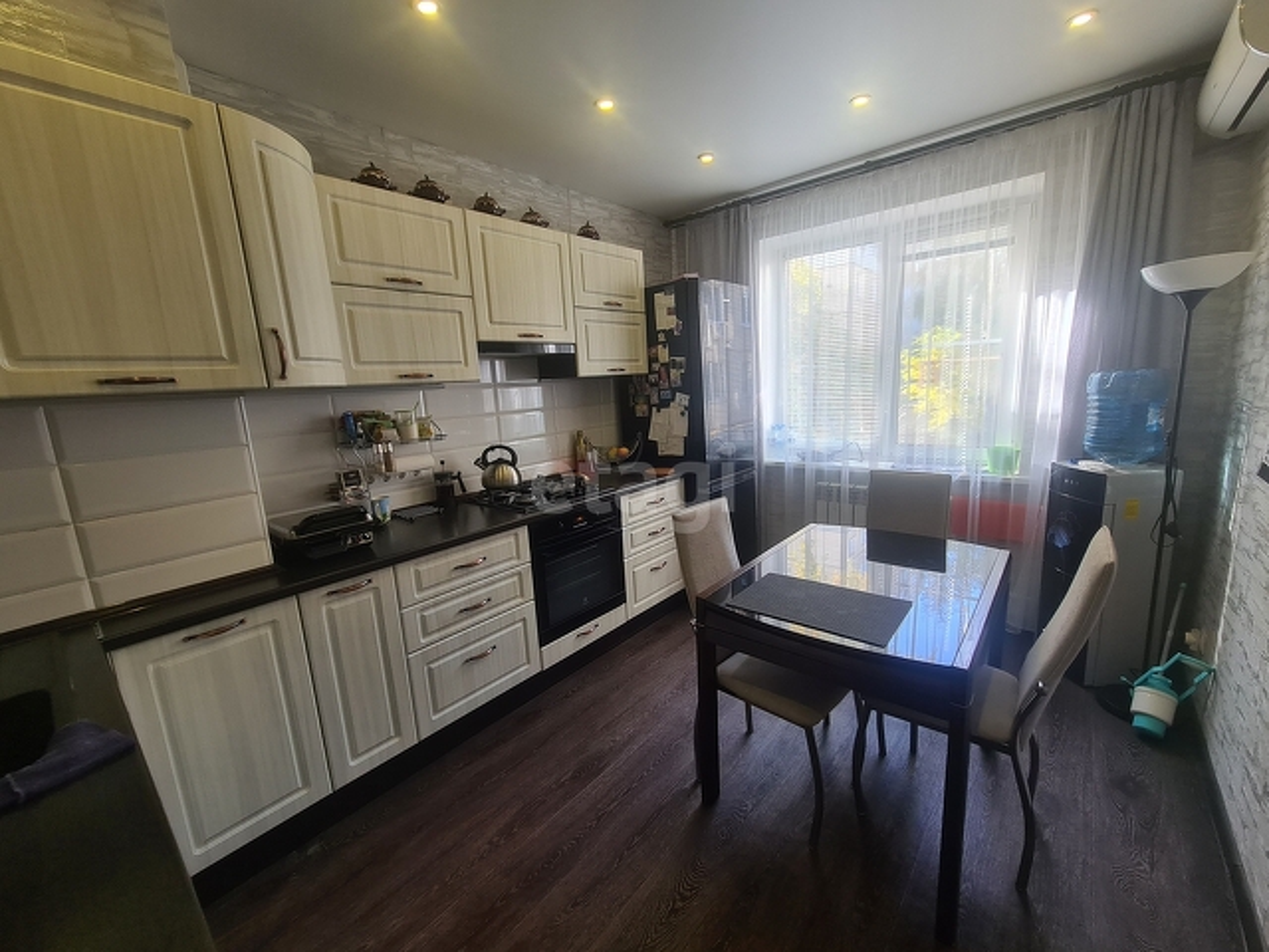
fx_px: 477
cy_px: 476
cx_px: 634
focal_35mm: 13
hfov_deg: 106.2
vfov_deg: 89.9
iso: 100
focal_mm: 2.2
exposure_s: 1/50
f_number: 2.2
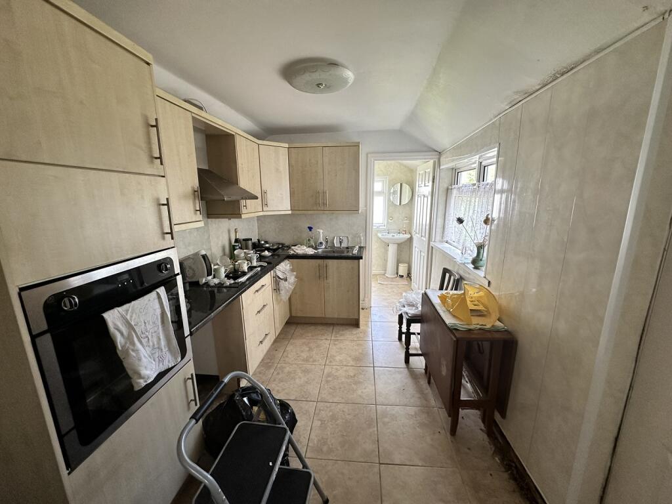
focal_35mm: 14
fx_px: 272
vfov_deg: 85.7
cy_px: 252
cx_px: 336
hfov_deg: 102.1
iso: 160
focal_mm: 2.22
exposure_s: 1/100
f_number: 2.2
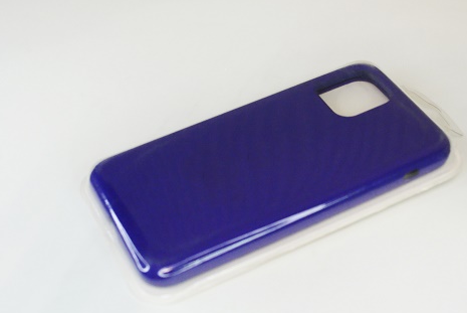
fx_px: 852
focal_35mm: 66
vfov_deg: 20.8
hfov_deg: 30.6
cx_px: 284
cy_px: 160
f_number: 5.6
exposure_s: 1/160
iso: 1600
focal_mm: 35
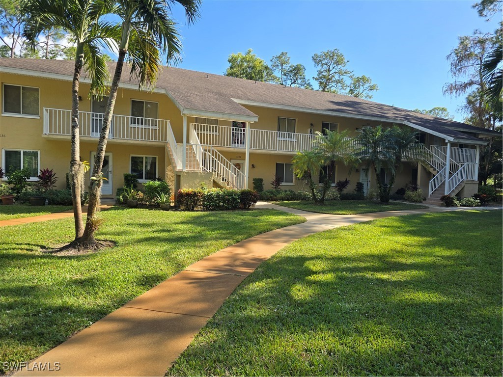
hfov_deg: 73.9
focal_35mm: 23
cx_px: 252
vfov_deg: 58.9
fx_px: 334
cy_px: 188
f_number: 1.7
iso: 12
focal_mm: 6.3
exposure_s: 1/418
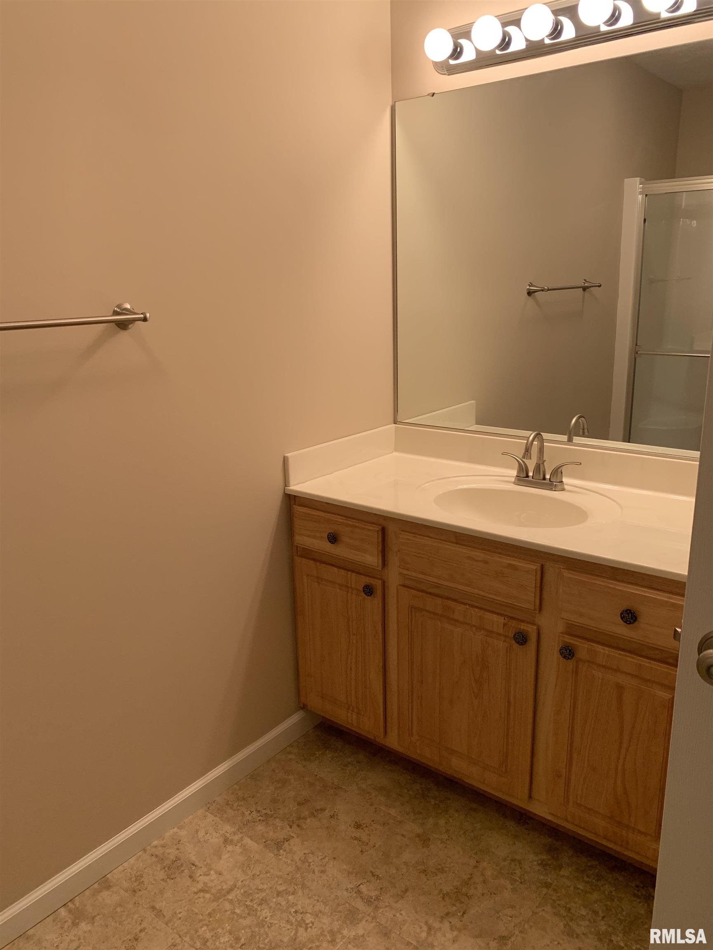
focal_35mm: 26
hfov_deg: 53.1
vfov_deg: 67.3
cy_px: 475
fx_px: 714
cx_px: 356
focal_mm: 4.25
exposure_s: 1/60
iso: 80
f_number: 1.8
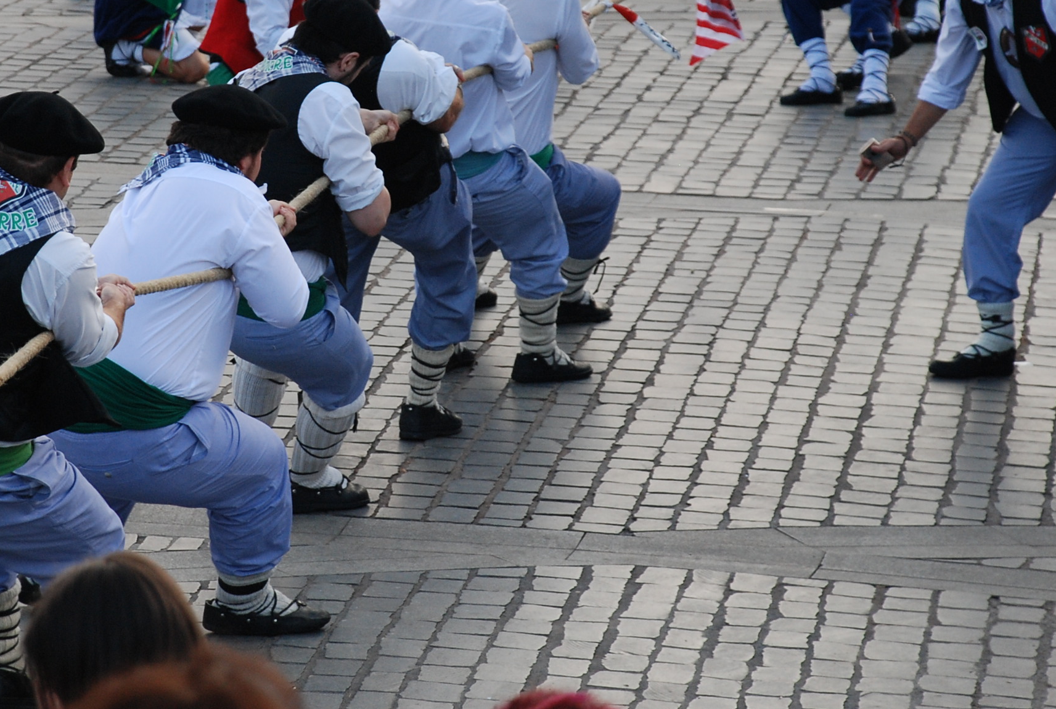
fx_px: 7079
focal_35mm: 241
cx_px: 308
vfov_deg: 5.7
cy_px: 186
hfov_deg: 8.5
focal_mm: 95
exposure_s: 1/200
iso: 400
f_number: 5.6
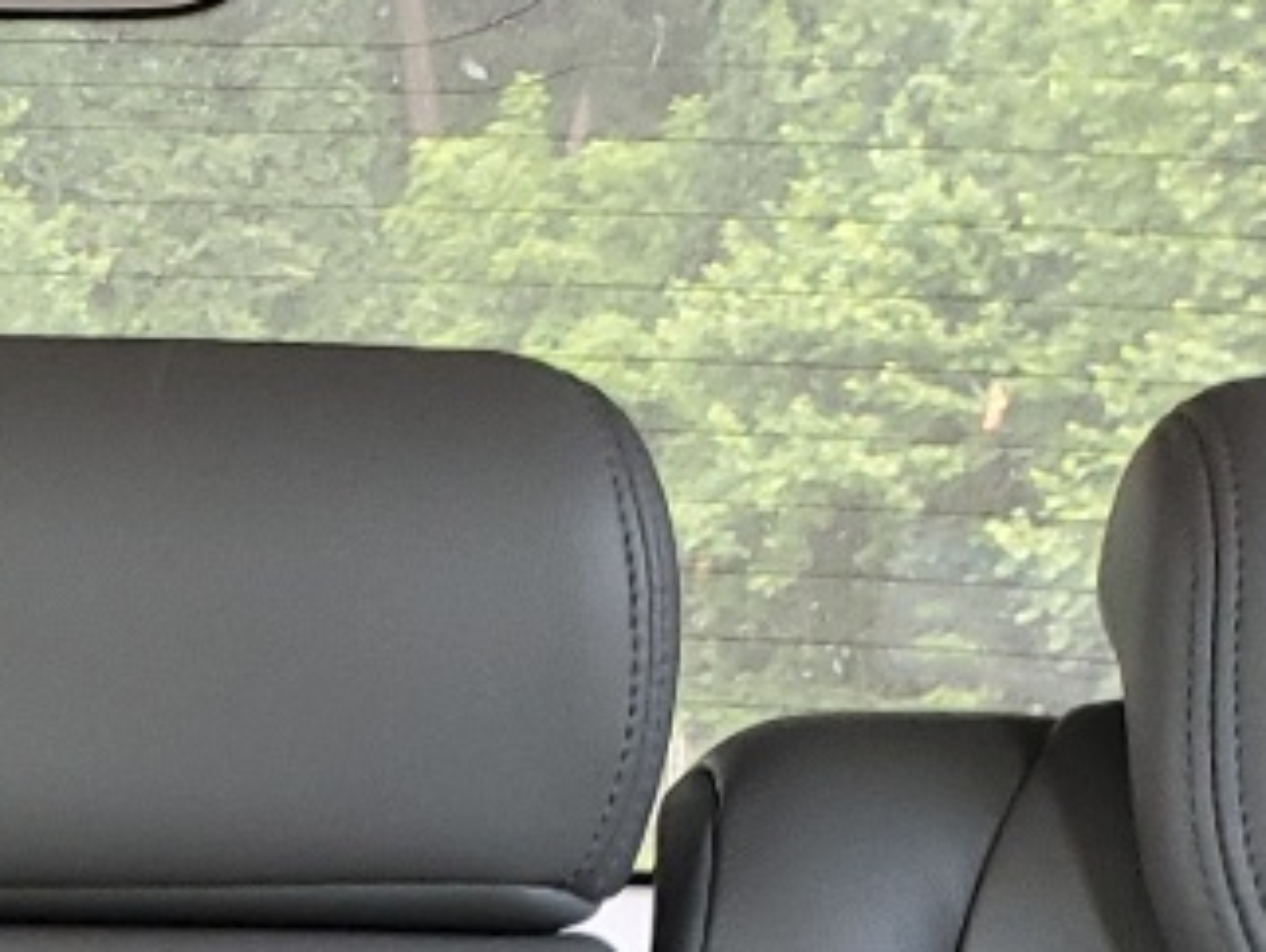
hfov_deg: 14.9
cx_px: -173
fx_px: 4721
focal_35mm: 129
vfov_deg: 10.6
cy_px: 1876
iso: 67
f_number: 1.5
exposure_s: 1/60.2
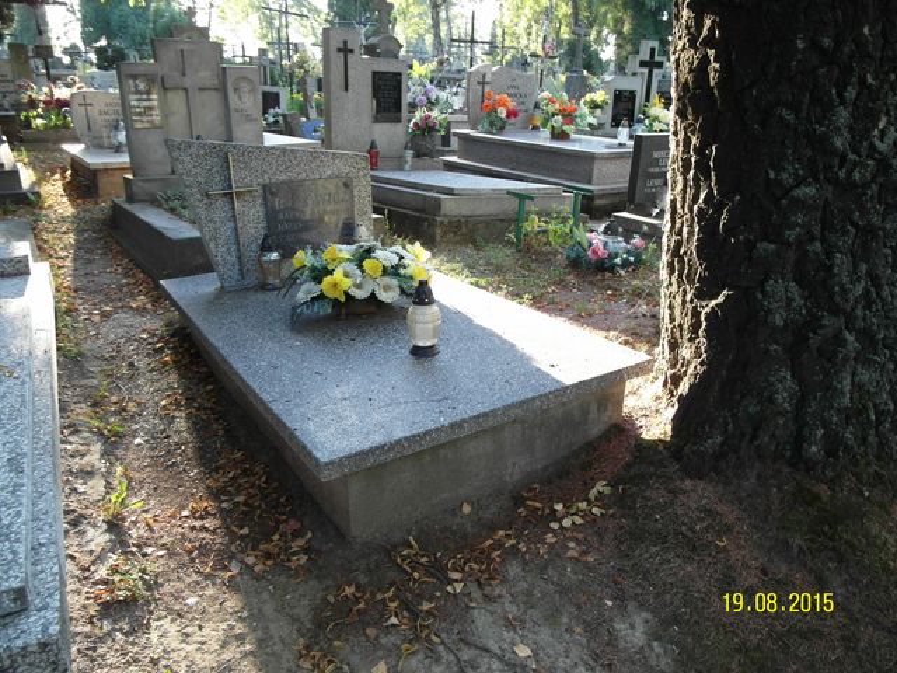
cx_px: 448
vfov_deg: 56.8
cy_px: 336
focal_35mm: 24
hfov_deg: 71.6
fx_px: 622
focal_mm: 5.2
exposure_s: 1/60
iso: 100
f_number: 2.8
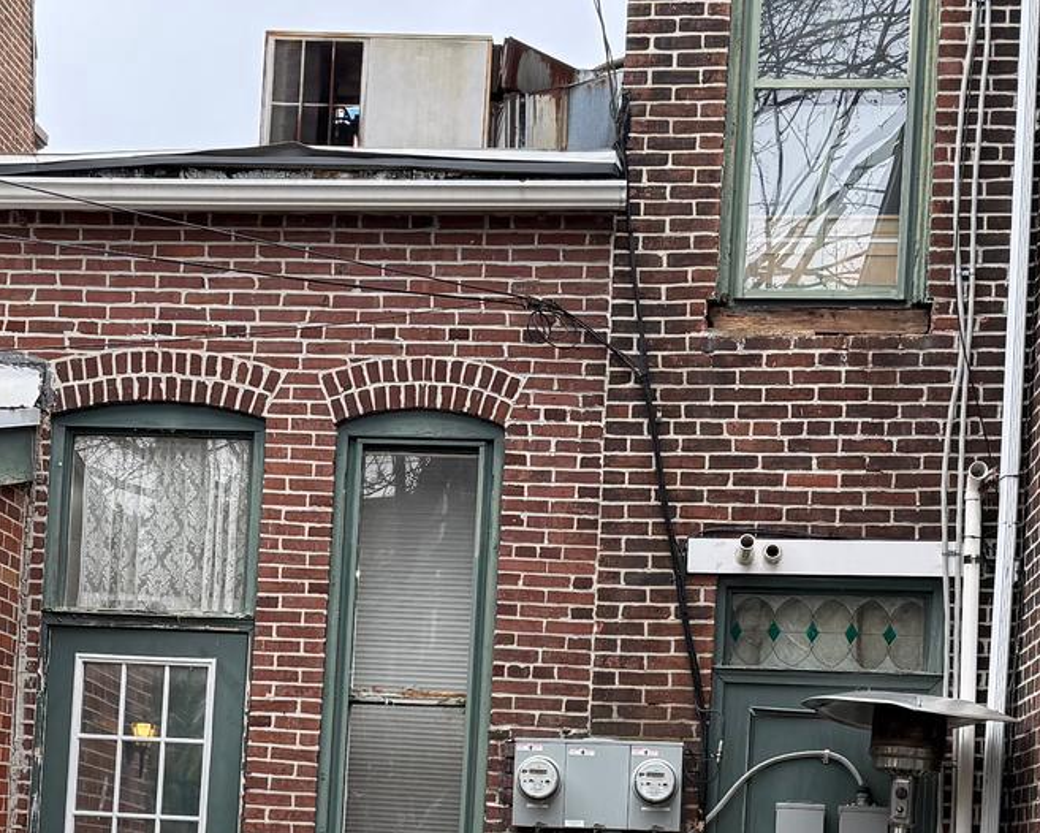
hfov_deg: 26.0
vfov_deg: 20.5
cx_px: 391
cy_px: 773
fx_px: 2248
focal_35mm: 73
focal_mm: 6.76
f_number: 1.78
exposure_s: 1/494
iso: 100
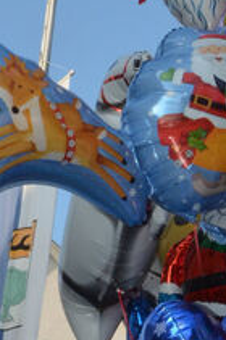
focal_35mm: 142
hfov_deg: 9.5
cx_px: 299
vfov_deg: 14.3
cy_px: 330
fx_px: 1340
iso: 800
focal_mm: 25
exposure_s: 1/200
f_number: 27
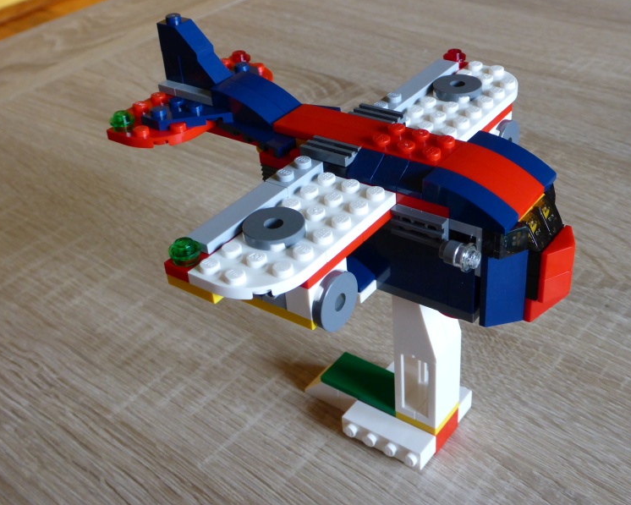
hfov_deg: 41.1
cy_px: 252
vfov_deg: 33.4
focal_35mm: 45
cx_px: 331
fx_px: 840
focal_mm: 7.4
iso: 400
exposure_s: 1/50
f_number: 4.2
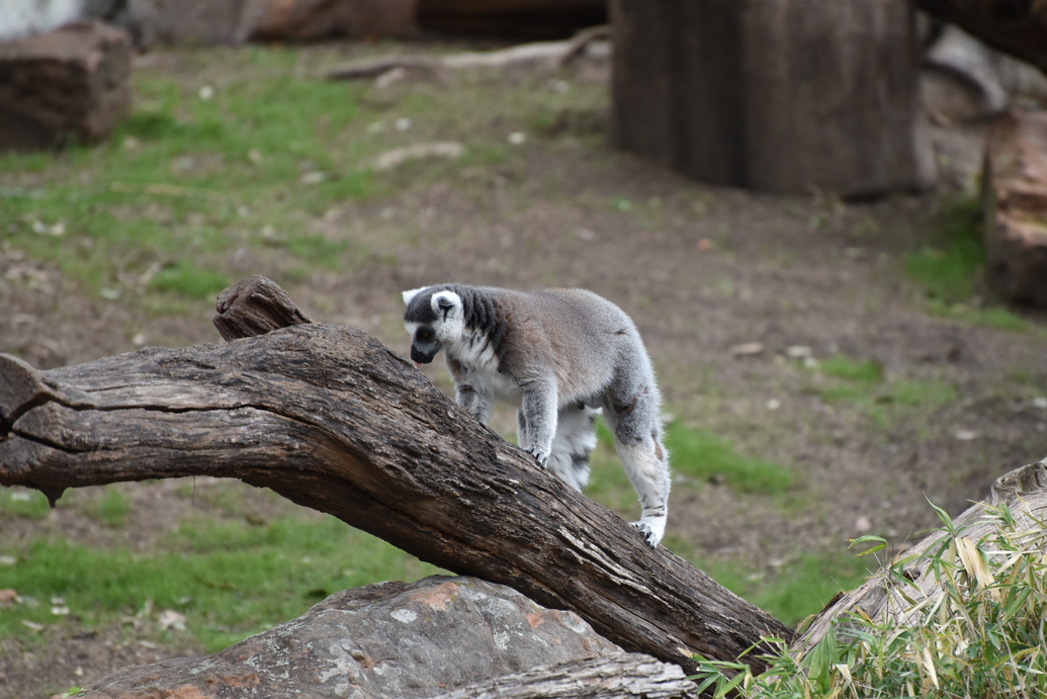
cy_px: 400
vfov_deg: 3.7
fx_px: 10794
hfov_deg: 5.6
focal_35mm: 371
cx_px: 639
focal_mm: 300
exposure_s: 1/640
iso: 800
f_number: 5.6
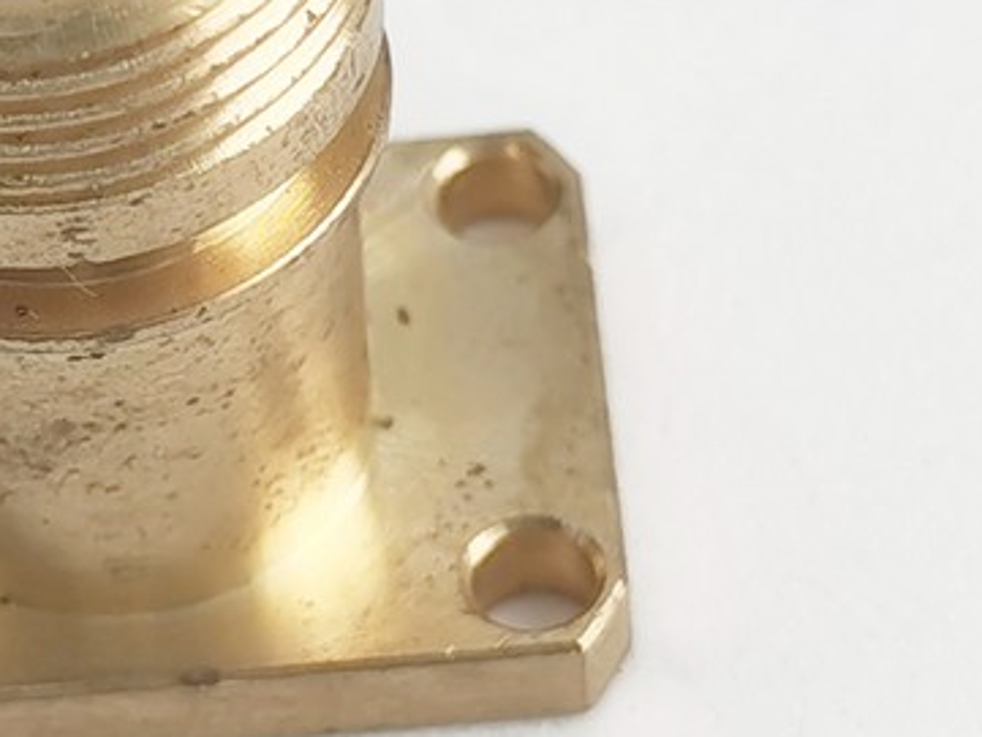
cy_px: 247
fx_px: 3036
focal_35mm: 107
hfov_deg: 18.2
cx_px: 160
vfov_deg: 13.8
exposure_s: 1/766
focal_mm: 5.58
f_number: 1.8
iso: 50
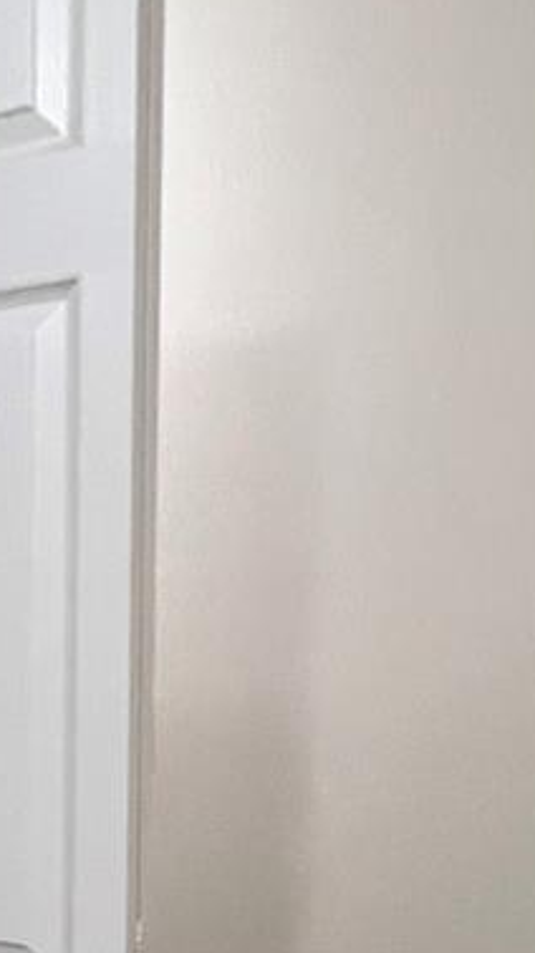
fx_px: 1137
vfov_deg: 43.5
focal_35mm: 45
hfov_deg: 22.5
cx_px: -230
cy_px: 754
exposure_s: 1/60
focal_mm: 1.57
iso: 640
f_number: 1.8
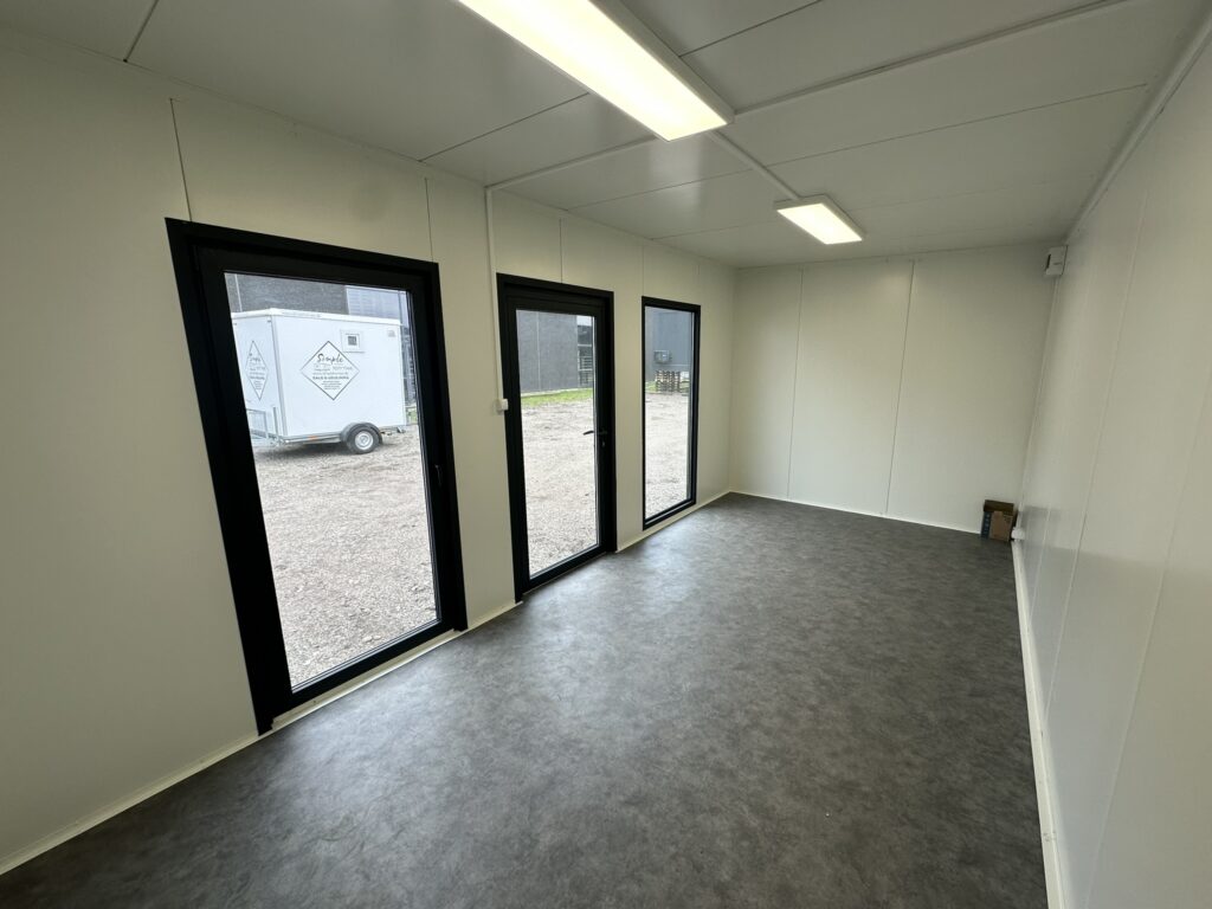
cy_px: 454
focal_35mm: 14
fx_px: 490
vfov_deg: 85.7
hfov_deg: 102.1
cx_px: 606
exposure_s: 1/100
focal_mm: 2.22
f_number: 2.2
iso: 50
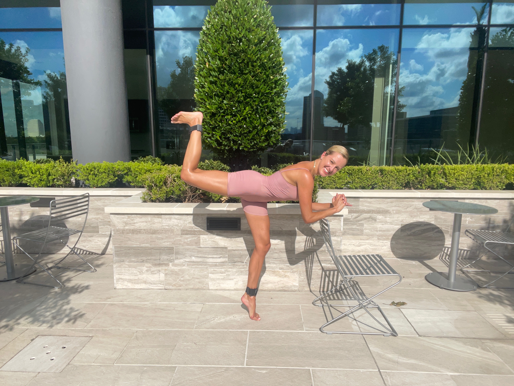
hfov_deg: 73.9
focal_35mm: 23
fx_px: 342
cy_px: 193
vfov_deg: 58.9
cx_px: 257
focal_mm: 2.71
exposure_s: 1/2070
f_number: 2.2
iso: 25
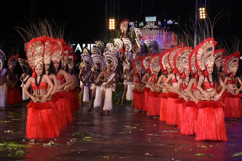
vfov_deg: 13.0
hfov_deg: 19.5
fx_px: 706
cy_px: 80
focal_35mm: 105
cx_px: 121
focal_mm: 70
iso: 25600
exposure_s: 1/1000
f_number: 8
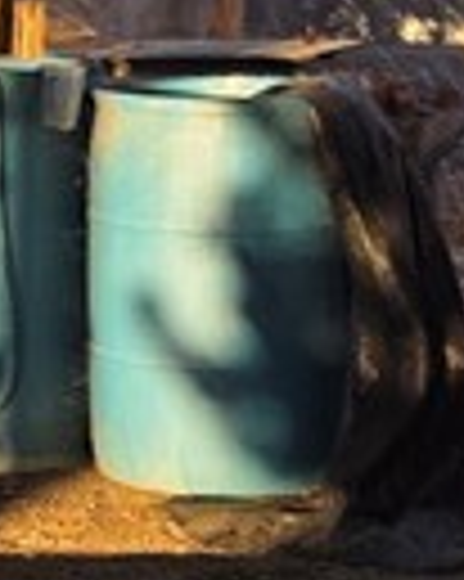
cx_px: -590
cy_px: 121
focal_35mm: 178
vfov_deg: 10.8
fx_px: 3059
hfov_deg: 8.1
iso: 80
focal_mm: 6.3
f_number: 1.7
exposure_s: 1/1235
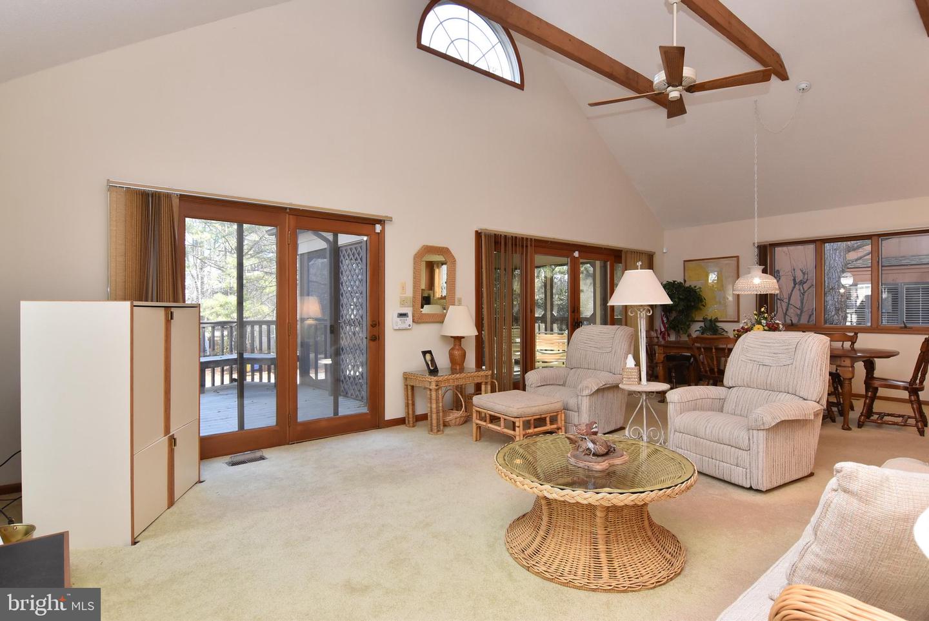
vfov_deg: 67.5
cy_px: 310
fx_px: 465
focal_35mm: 18
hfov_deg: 90.0
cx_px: 464
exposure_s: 1/100
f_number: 8
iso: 800
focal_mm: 12
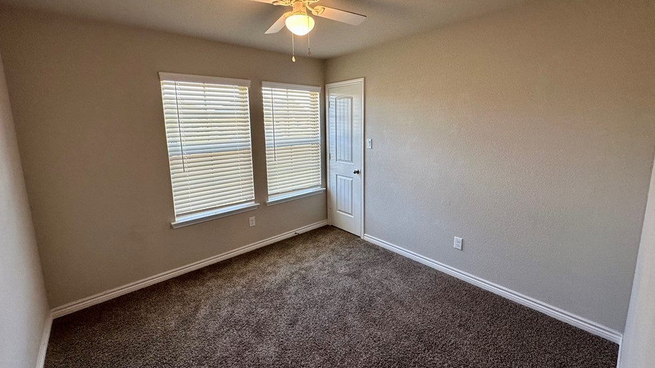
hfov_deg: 99.4
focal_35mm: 16
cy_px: 162
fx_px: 278
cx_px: 330
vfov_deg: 66.9
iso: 125
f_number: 2.2
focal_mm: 2.22
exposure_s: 1/120
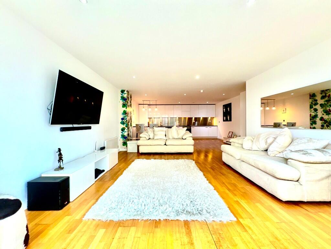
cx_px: 166
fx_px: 134
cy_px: 124
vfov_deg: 85.7
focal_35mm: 14
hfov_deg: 102.1
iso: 125
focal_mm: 2.22
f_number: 2.2
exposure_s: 1/50
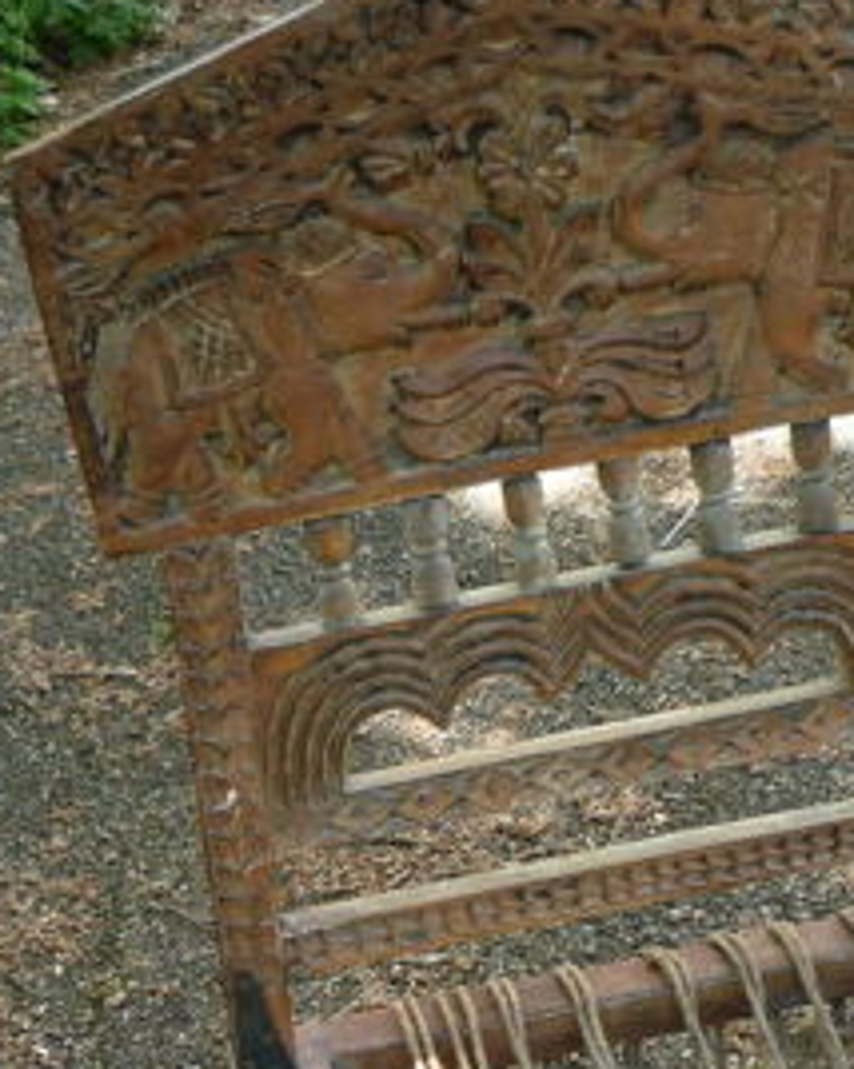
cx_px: 515
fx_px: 2214
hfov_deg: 21.8
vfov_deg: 25.8
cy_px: 1061
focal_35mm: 70
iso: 100
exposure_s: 1/60
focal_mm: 5.2
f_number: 3.3
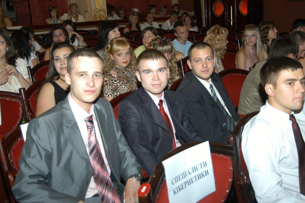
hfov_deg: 46.4
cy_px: 102
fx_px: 356
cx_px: 152
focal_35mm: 42
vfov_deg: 31.8
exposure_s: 1/50
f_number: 3.8
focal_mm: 28
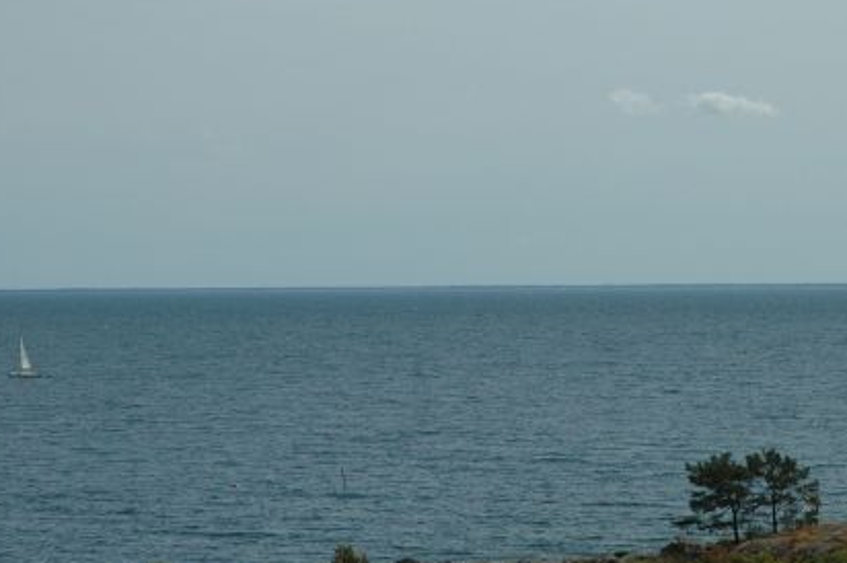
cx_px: 532
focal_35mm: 163
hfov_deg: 12.6
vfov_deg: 8.4
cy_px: 308
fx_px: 3832
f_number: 14
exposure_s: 1/800
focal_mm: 70
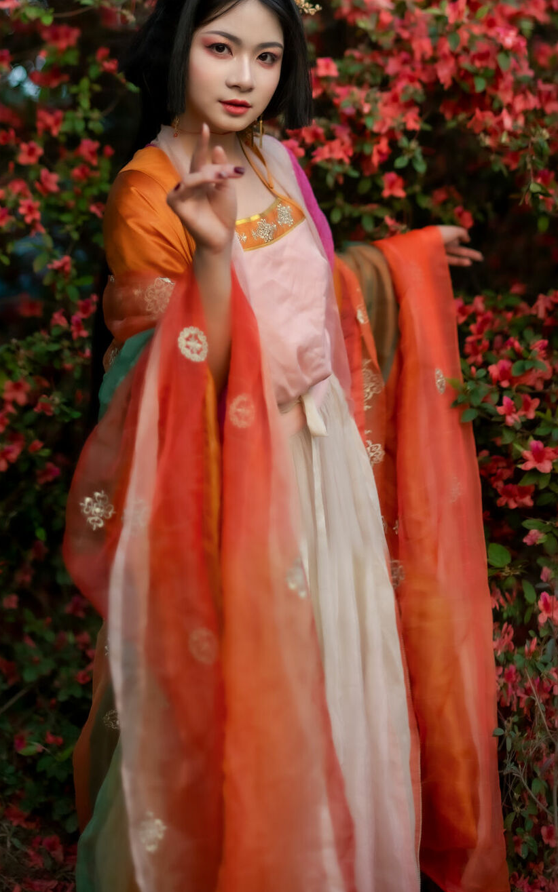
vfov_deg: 33.4
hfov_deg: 21.3
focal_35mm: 61
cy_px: 397
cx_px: 244
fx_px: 1484
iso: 1000
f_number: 1.4
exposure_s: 1/3200
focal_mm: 50
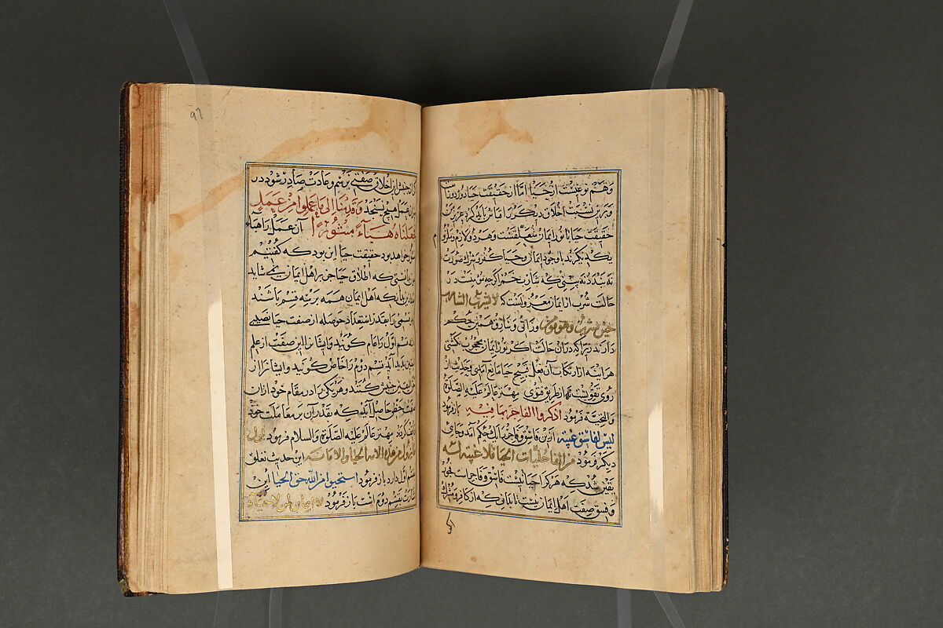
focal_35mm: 57
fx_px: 1493
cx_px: 472
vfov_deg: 23.8
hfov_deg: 35.1
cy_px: 314
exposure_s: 1/30
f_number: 13
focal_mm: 57
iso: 250
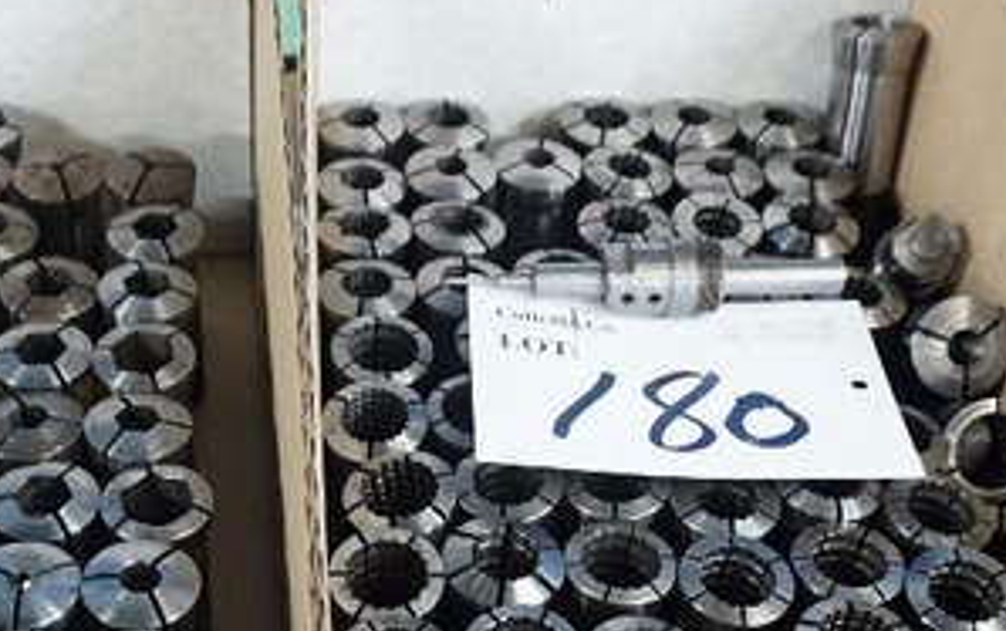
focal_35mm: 59
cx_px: 327
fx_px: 1619
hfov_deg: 34.2
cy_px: 577
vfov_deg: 21.5
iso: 3200
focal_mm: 16
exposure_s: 1/40
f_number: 3.5
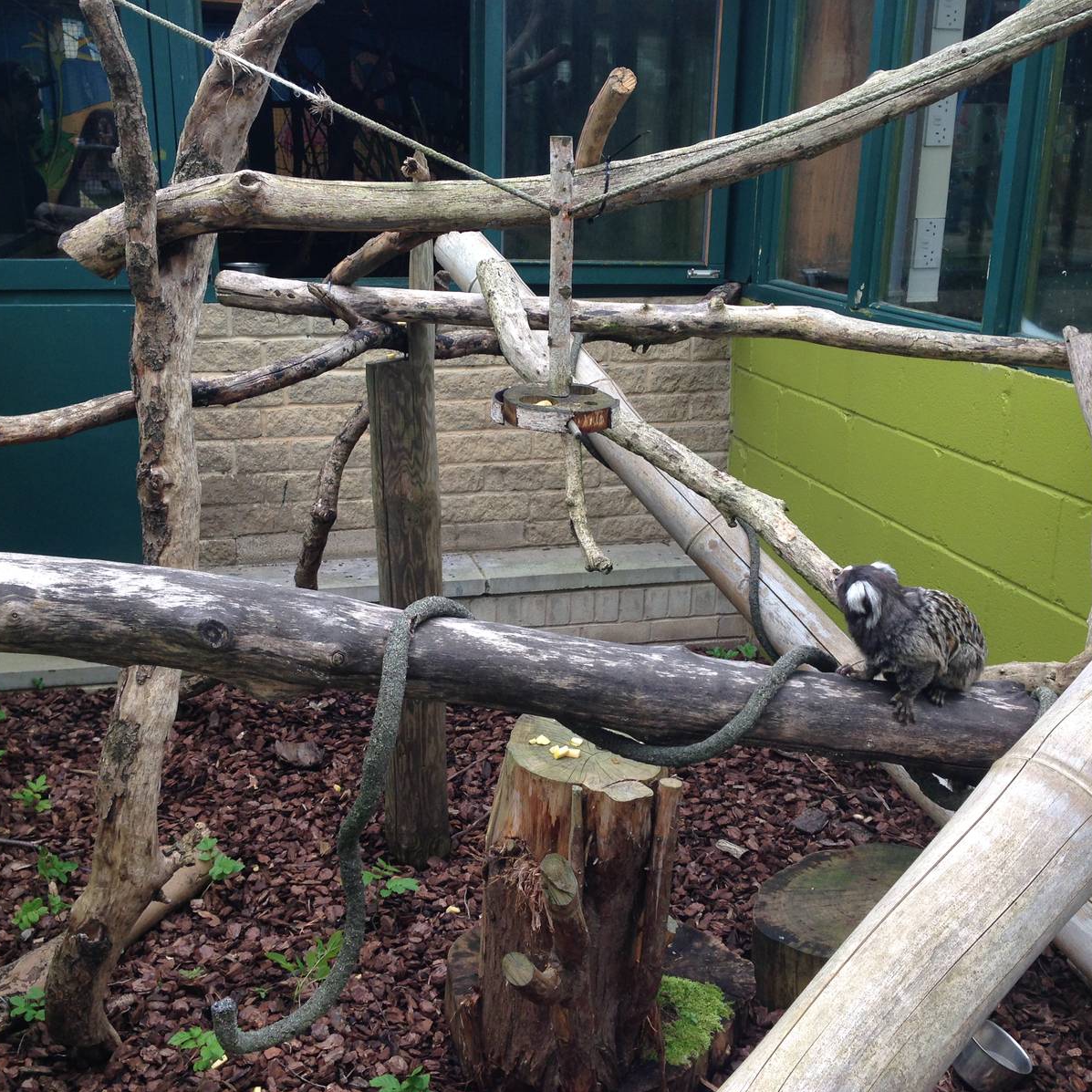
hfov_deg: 42.8
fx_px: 1392
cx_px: 530
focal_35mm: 39
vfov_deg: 42.8
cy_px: 546
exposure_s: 1/200
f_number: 2.4
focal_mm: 4.12
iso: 50
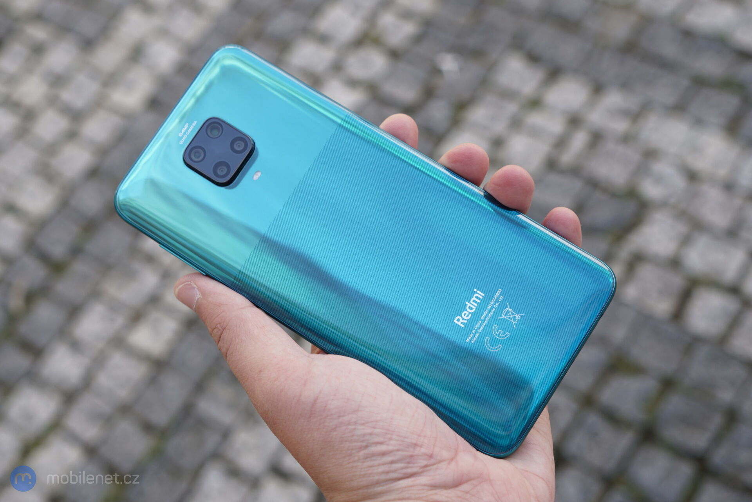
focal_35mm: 41
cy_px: 251
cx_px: 376
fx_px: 856
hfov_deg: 47.4
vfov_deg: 32.6
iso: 200
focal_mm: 41
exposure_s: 1/160
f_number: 5
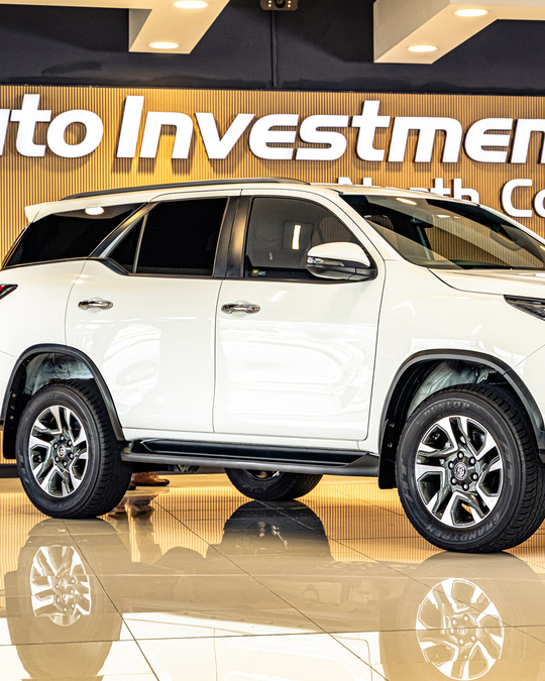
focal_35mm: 91
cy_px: 339
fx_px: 1835
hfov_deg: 16.8
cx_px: 378
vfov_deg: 21.0
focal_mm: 64
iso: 640
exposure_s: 1/160
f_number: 4
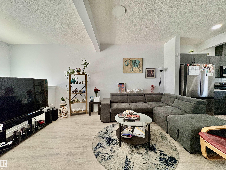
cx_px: 113
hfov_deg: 102.1
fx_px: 91
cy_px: 85
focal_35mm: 14
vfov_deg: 85.7
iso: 160
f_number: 2.2
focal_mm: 2.22
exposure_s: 1/120
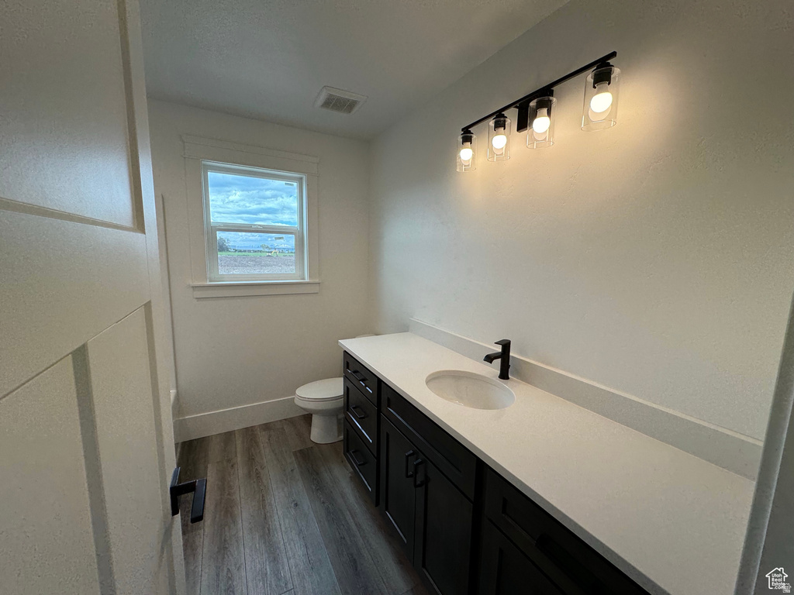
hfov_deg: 102.1
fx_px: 321
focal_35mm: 14
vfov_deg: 85.7
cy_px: 298
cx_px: 397
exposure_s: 1/148
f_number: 2.2
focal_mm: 2.22
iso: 40
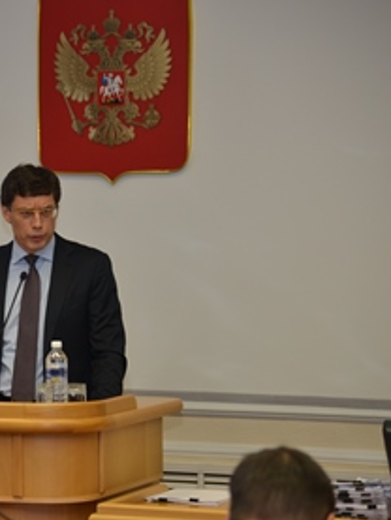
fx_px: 2634
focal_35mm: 175
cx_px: 26
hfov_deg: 8.5
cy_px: 261
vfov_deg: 11.3
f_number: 4
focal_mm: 120
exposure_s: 1/60
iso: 320
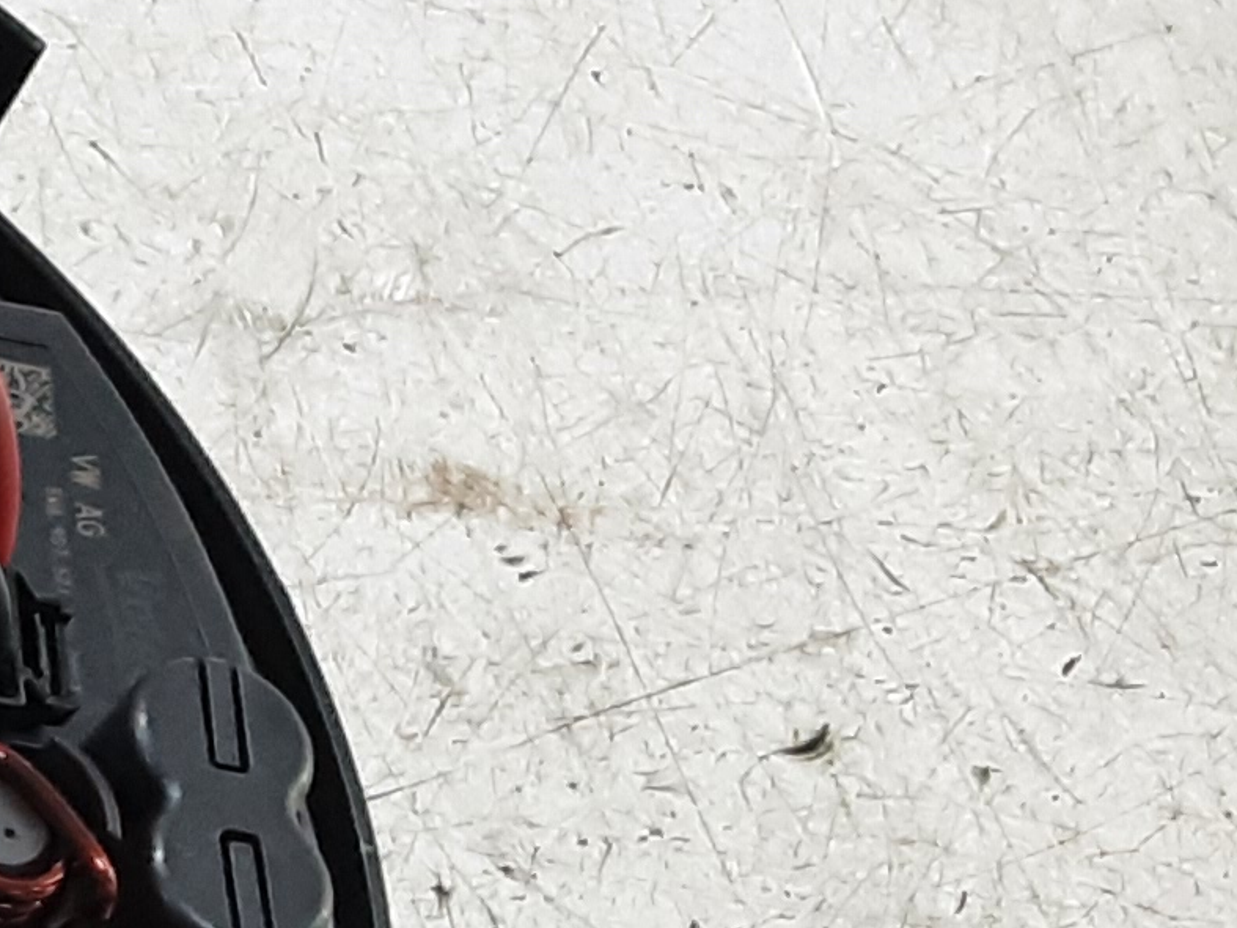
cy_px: 1120
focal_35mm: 112
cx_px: -844
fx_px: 4002
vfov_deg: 12.9
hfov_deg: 15.6
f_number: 1.9
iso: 160
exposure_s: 1/50
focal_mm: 2.91
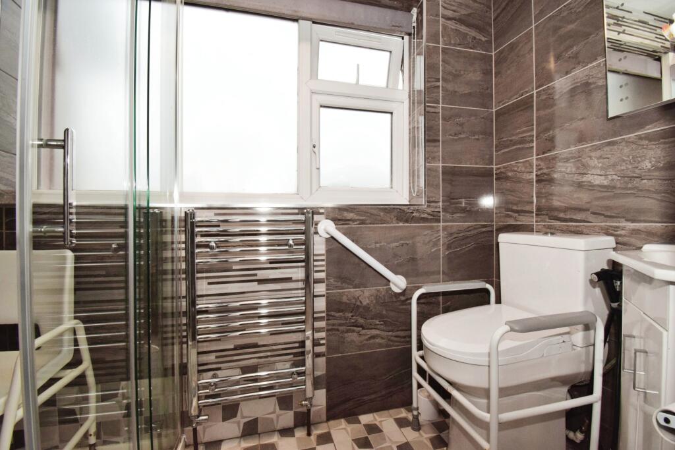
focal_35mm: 15
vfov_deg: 77.3
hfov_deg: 100.4
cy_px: 225
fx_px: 281
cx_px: 338
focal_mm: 10
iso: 1000
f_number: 8
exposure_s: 1/160
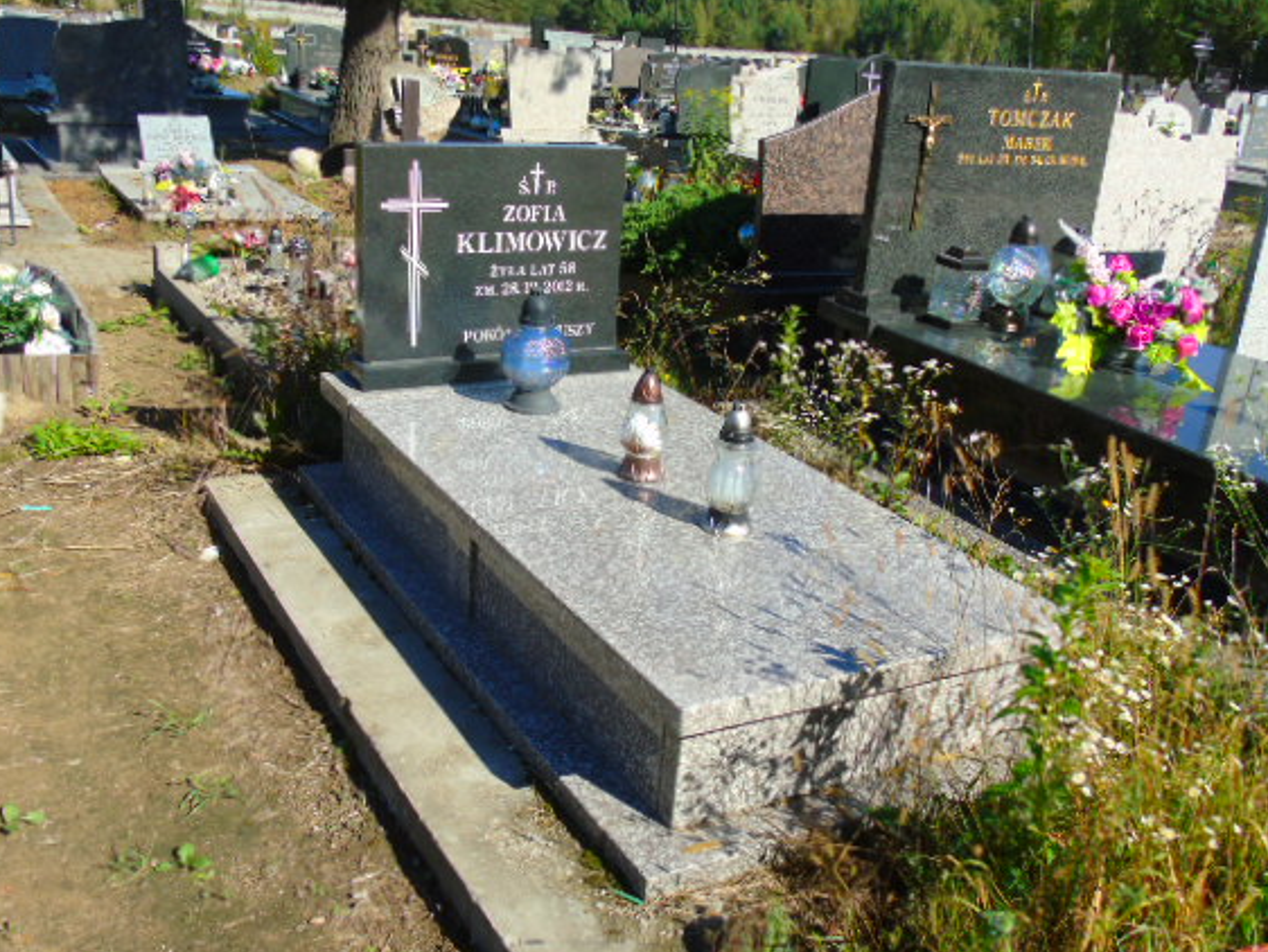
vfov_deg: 42.9
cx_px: 639
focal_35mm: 33
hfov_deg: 55.3
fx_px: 1209
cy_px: 519
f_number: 3.6
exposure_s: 1/640
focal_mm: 5.2
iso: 80
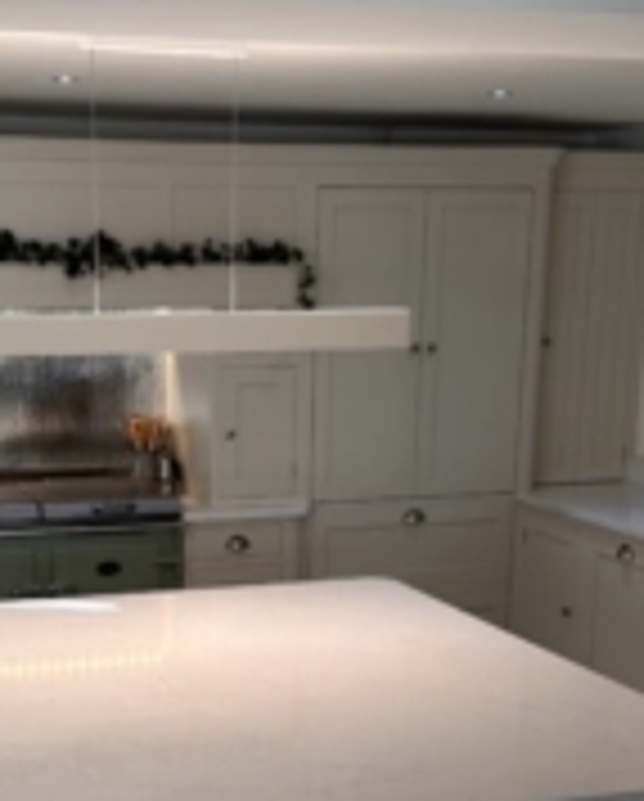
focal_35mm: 63
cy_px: 621
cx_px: 203
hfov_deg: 24.1
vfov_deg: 29.4
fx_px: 1497
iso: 80
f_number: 1.78
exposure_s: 1/111
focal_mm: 6.86
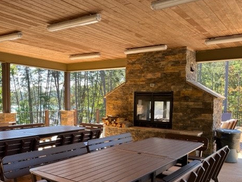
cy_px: 122
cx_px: 104
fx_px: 252
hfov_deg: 51.2
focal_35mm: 36
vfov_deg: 39.2
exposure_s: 1/241
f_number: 1.6
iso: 40
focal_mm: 5.1
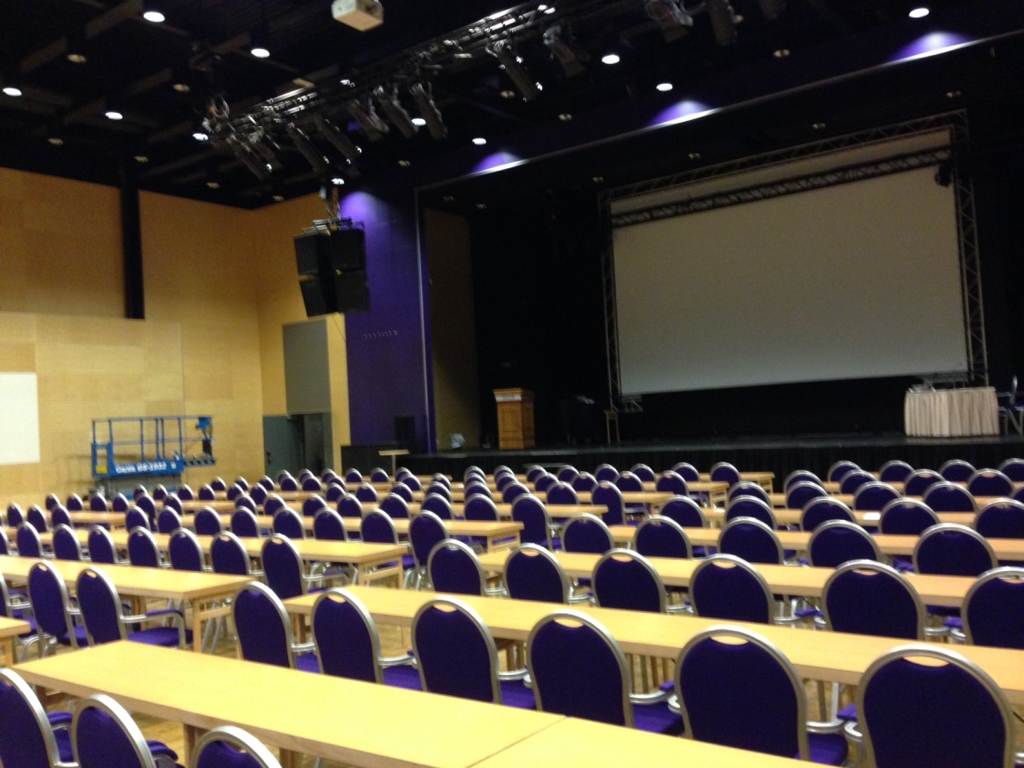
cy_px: 384
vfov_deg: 42.9
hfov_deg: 55.4
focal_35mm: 33
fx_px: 976
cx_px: 512
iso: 400
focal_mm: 4.12
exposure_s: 1/15
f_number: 2.4
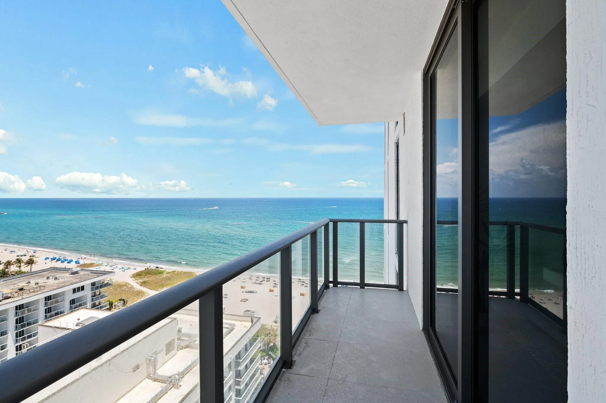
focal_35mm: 16
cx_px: 303
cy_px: 202
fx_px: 269
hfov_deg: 96.8
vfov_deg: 73.7
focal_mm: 16
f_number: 8
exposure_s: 1/500
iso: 200
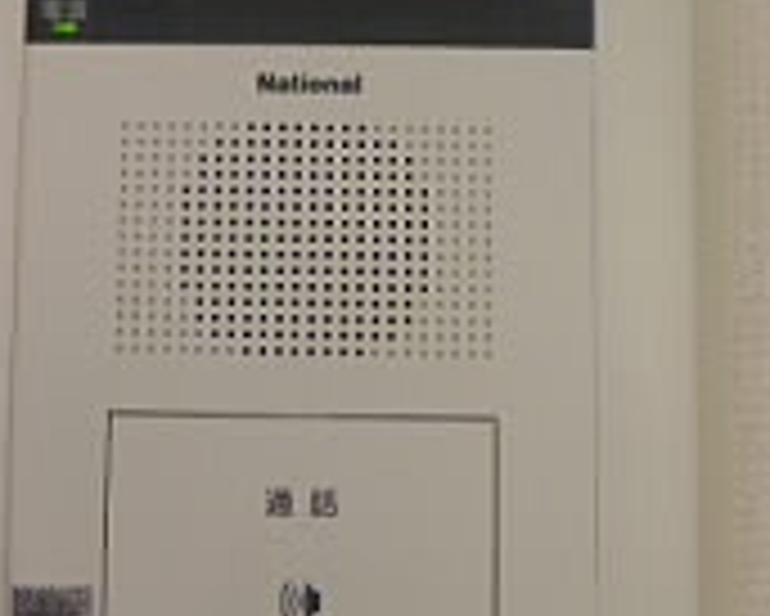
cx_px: 342
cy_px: 119
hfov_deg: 29.5
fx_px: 1459
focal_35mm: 64
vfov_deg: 23.5
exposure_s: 1/60
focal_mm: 4.5
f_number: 3.1
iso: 160
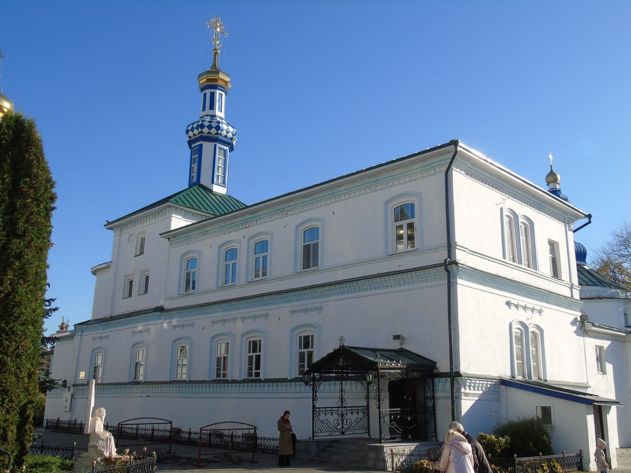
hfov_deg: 54.0
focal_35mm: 34
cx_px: 316
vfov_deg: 41.8
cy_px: 236
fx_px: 620
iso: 80
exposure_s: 1/800
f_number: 3.8
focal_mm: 6.1
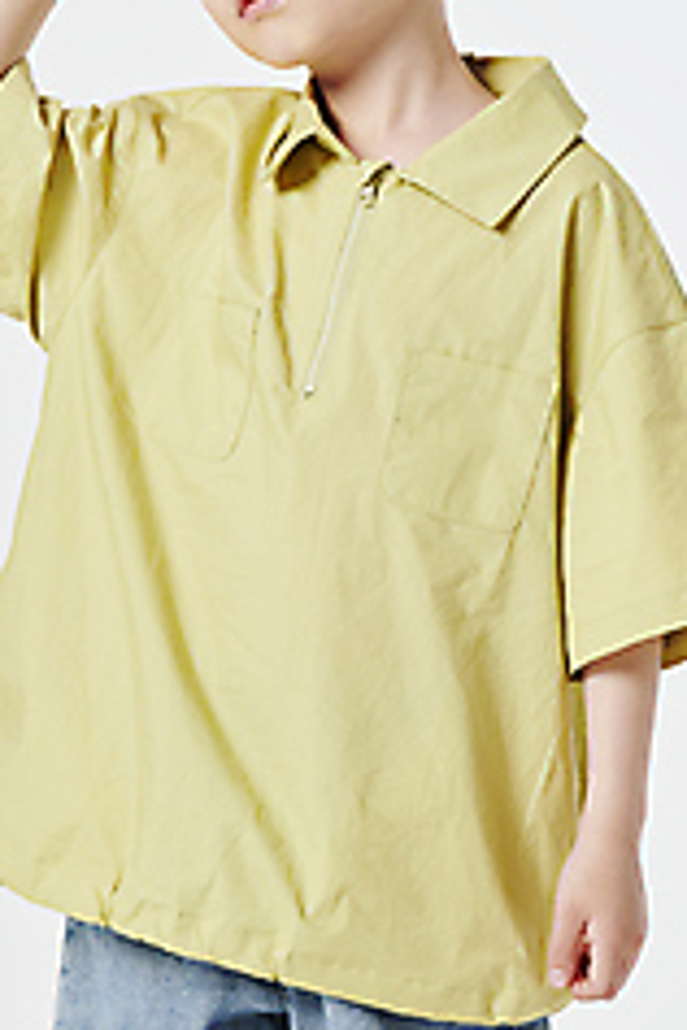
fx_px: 7013
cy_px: 183
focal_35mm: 245
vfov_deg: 8.4
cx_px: 250
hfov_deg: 5.6
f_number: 11
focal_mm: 145
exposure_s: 1/125
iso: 100
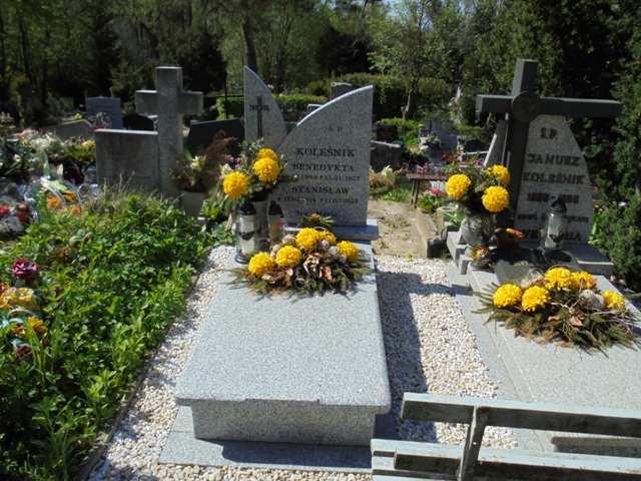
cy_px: 240
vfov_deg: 48.2
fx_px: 537
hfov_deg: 61.7
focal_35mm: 29
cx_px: 320
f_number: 3.7
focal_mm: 5.3
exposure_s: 1/800
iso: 100
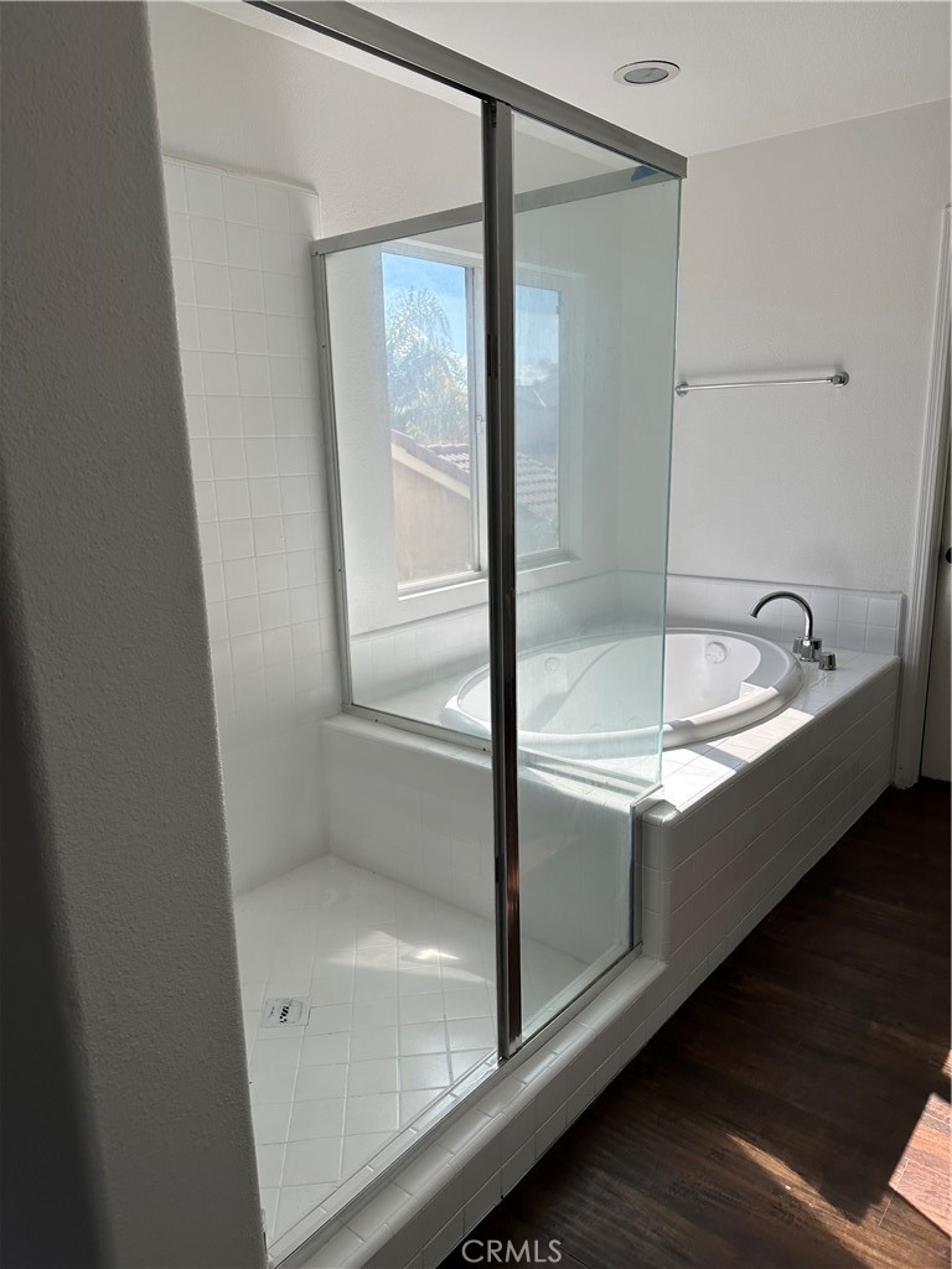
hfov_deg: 56.8
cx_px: 476
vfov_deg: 71.6
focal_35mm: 24
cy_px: 634
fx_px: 880
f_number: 1.78
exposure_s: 1/1183
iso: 80
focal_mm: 6.86
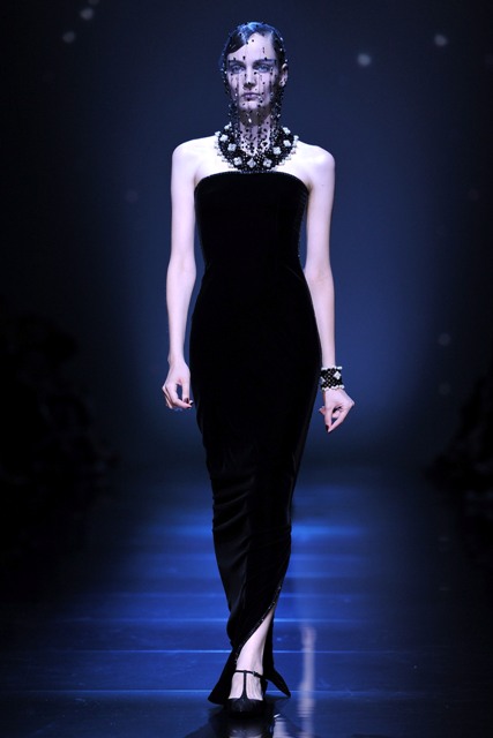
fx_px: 3593
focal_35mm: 175
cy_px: 369
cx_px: 246
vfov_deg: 11.7
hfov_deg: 7.9
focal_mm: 175
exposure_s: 1/250
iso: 1250
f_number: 3.5
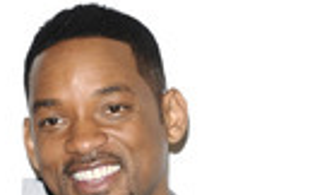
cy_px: 433
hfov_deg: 5.5
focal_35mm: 378
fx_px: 3198
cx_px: 95
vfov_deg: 3.4
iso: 320
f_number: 4.5
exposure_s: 1/200
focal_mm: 80
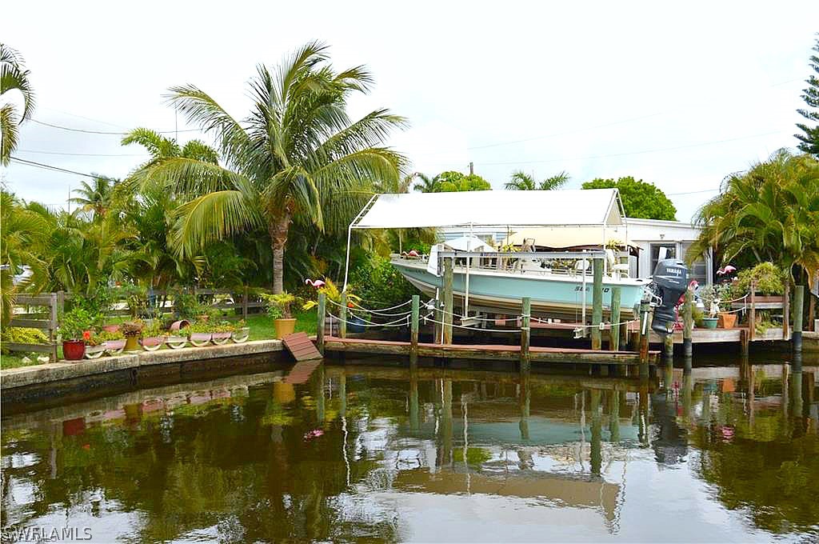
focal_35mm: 39
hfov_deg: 49.6
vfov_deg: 34.1
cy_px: 272
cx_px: 410
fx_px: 886
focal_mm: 26
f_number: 8
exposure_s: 1/200
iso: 100
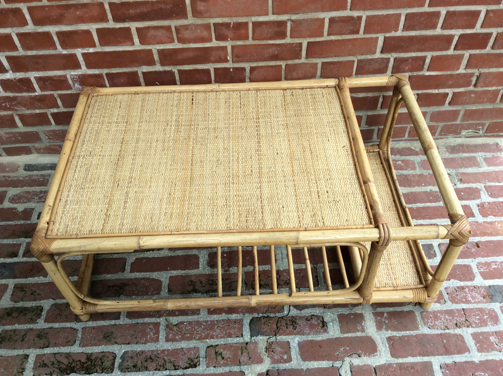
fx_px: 464
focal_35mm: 32
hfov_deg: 56.9
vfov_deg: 44.1
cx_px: 252
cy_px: 188
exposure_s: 1/123
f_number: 2.4
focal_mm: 3.3
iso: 32
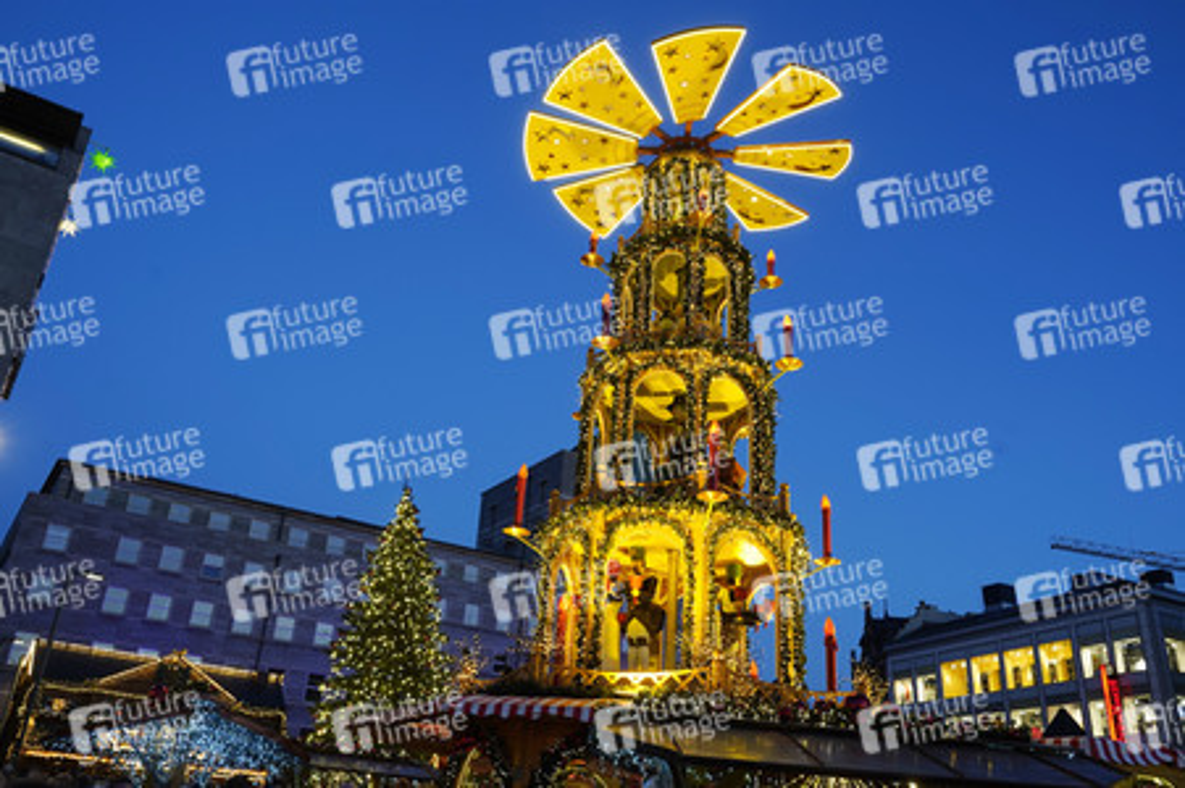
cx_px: 592
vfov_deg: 44.9
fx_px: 954
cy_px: 394
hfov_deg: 63.7
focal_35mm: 29
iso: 640
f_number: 7.1
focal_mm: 29
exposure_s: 1/30
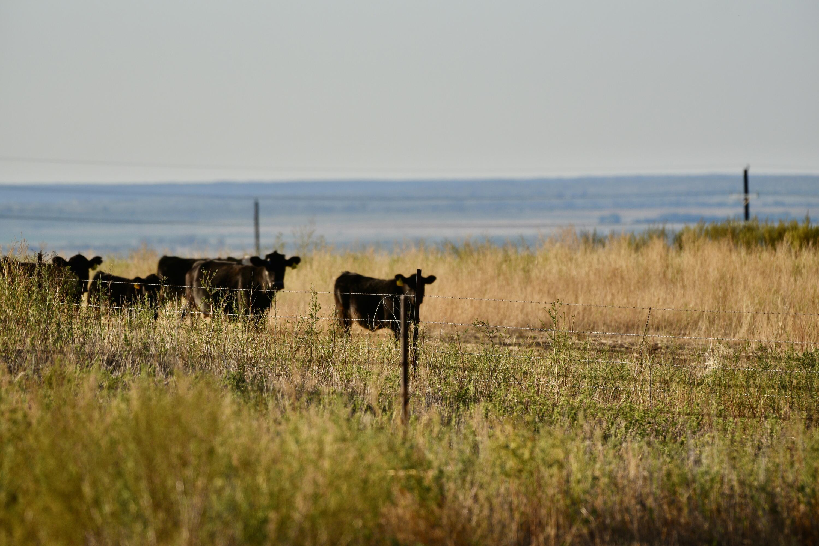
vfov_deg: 3.9
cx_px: 410
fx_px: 7964
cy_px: 273
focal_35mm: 350
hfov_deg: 5.9
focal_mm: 350
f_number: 5.6
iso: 400
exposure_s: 1/2000
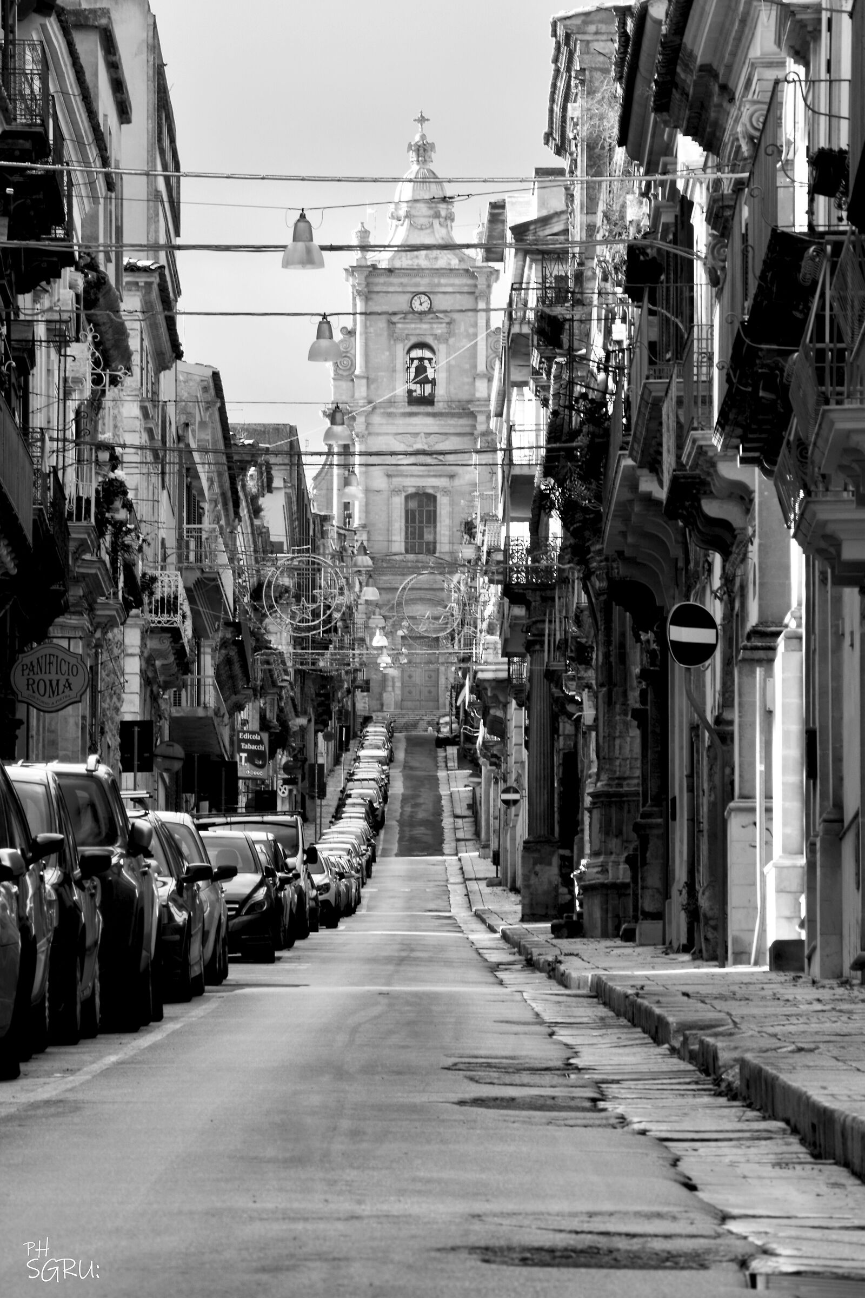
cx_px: 432
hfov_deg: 5.2
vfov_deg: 7.8
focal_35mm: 262
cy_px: 649
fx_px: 9460
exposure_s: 1/30
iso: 100
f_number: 22
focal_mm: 175
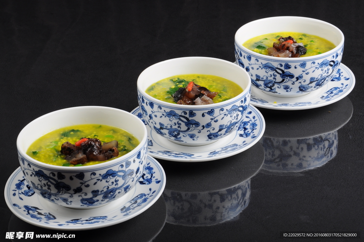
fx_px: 939
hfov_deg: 21.9
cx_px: 182
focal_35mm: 93
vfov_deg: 14.7
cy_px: 121
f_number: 16
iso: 200
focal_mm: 62
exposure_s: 1/160
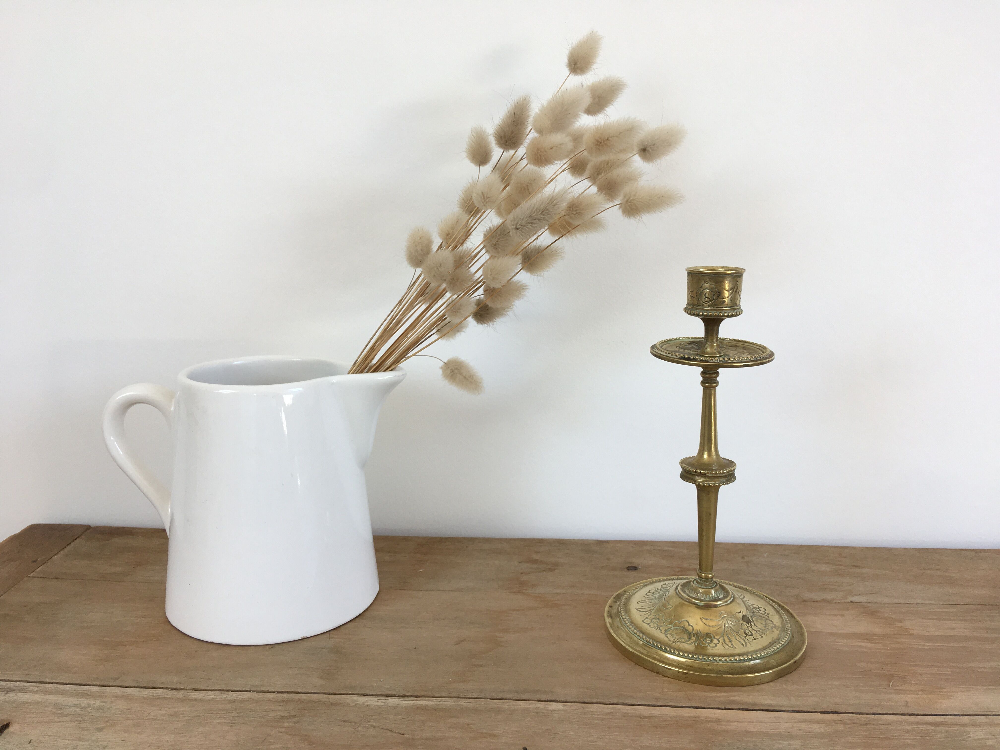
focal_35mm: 29
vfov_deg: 48.2
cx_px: 500
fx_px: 838
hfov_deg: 61.7
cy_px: 375
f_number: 2.2
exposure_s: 1/50
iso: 32
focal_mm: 4.15
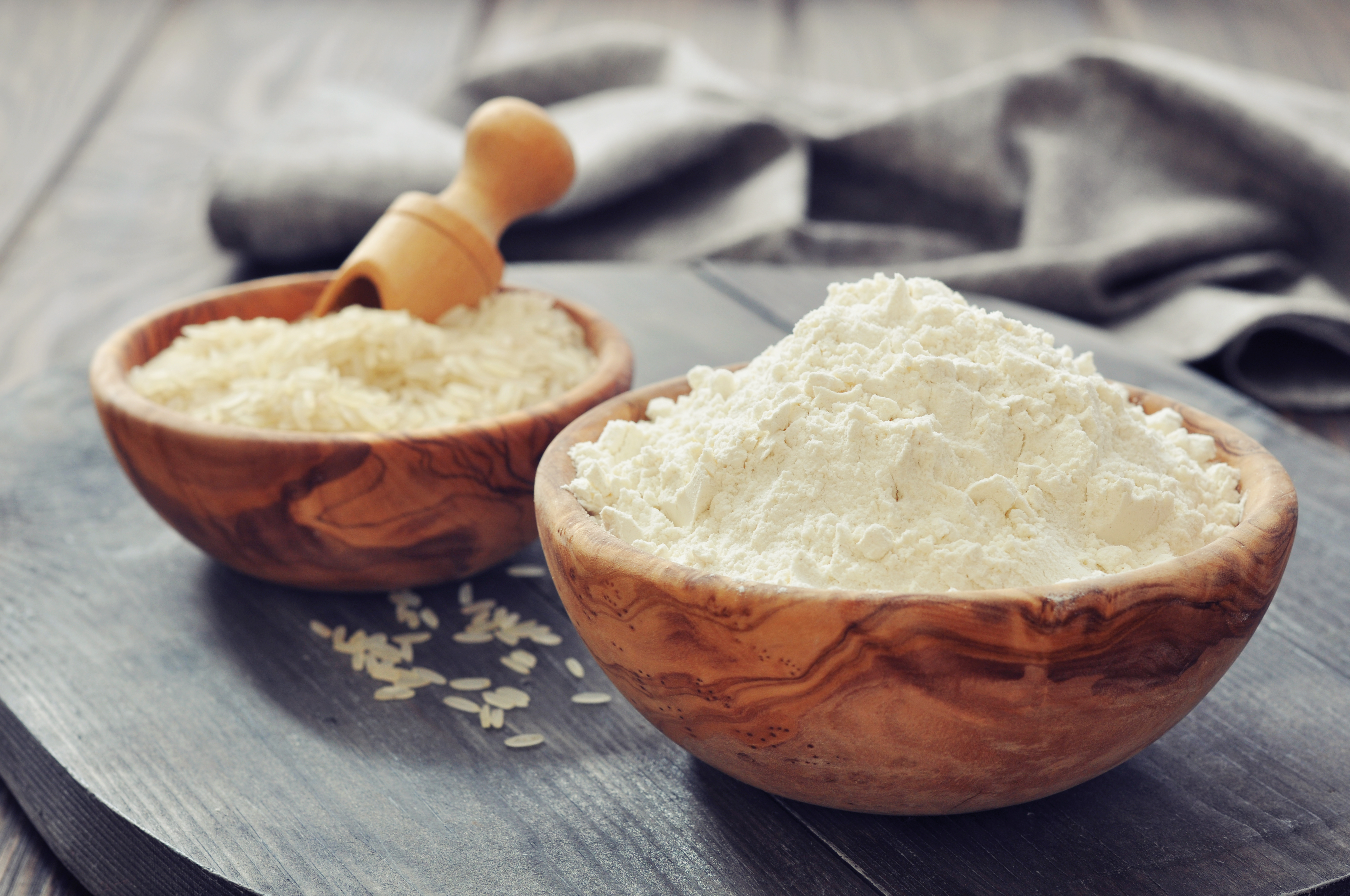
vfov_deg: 15.2
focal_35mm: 90
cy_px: 448
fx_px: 3371
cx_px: 675
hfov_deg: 22.6
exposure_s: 1/160
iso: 200
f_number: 8
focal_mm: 60
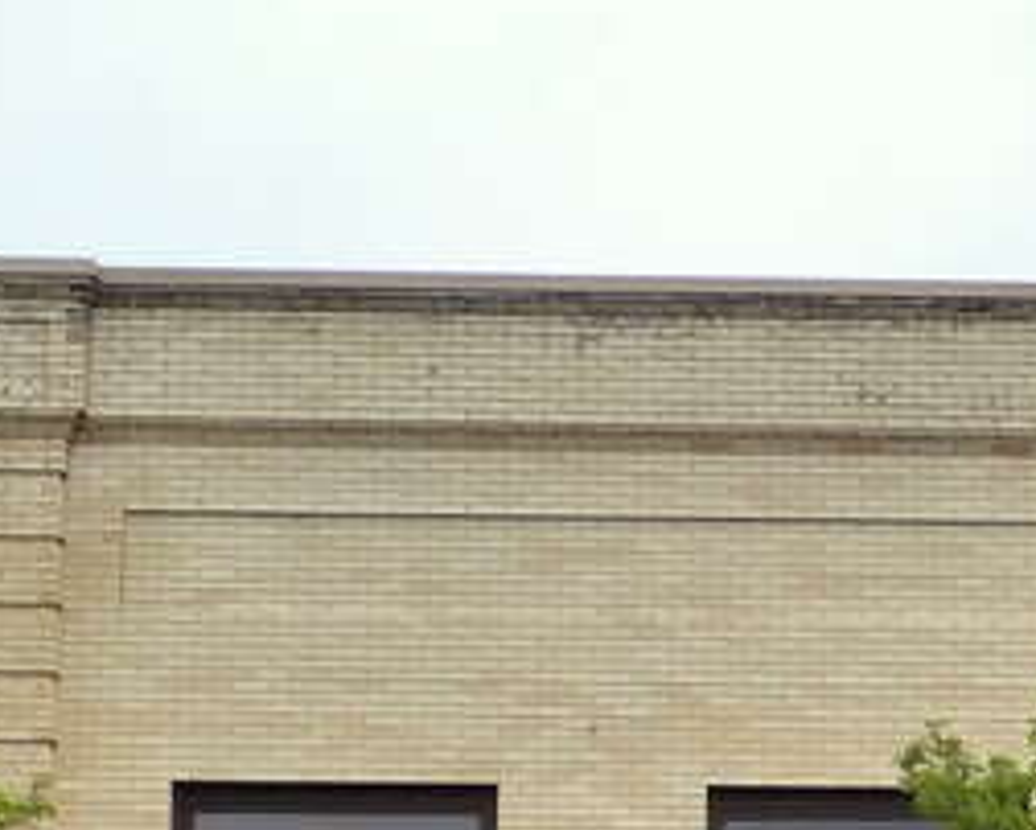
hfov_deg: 14.1
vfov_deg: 11.2
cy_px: 1212
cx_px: 1155
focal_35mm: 133
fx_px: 4081
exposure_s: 1/400
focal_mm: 7.6
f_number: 5.6
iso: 250
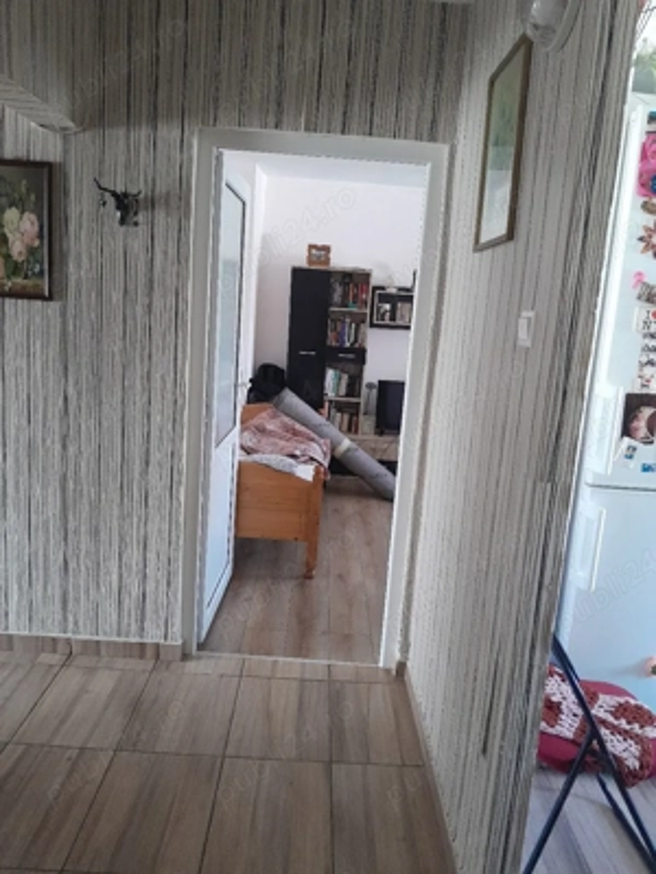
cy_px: 437
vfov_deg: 67.3
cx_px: 328
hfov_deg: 53.1
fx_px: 657
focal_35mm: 26
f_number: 1.8
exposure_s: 1/25
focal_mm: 3.98
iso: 500
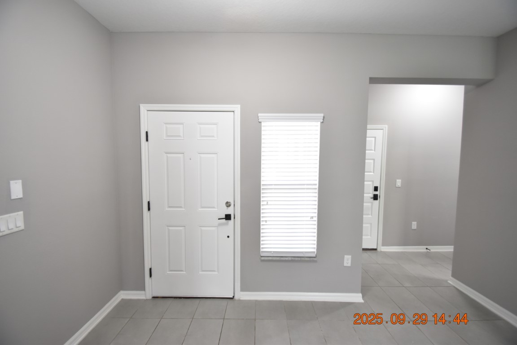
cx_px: 258
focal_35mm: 15
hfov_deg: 100.4
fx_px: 215
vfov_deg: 77.3
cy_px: 172
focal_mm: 10
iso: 800
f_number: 3.5
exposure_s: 1/30
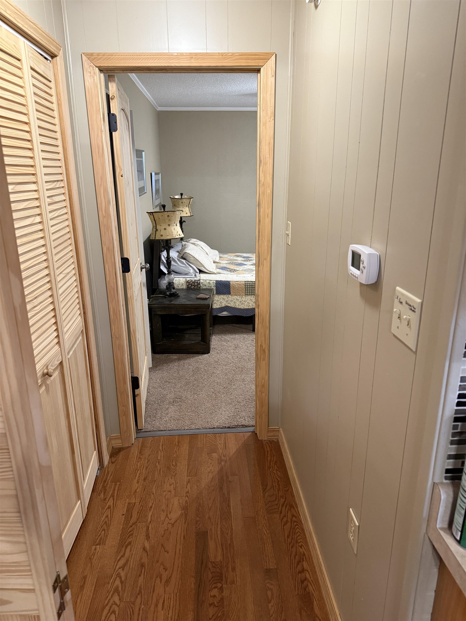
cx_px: 233
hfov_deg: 56.8
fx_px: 431
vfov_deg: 71.6
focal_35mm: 24
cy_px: 310
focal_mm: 6.76
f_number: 1.78
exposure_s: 1/60
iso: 400
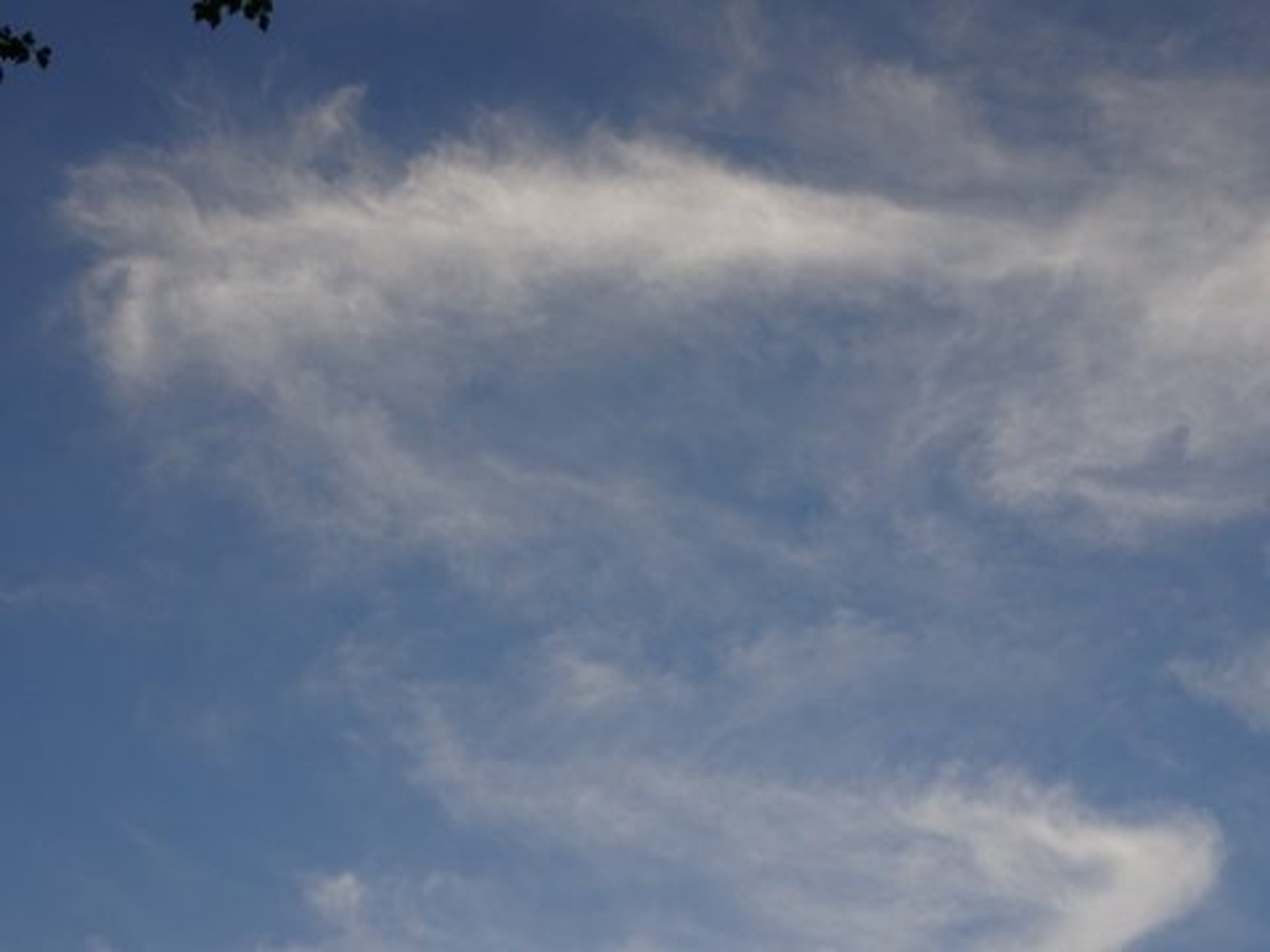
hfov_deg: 43.9
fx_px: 1578
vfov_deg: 33.6
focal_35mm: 43
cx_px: 635
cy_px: 476
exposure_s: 1/640
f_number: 4
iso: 80
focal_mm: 7.3
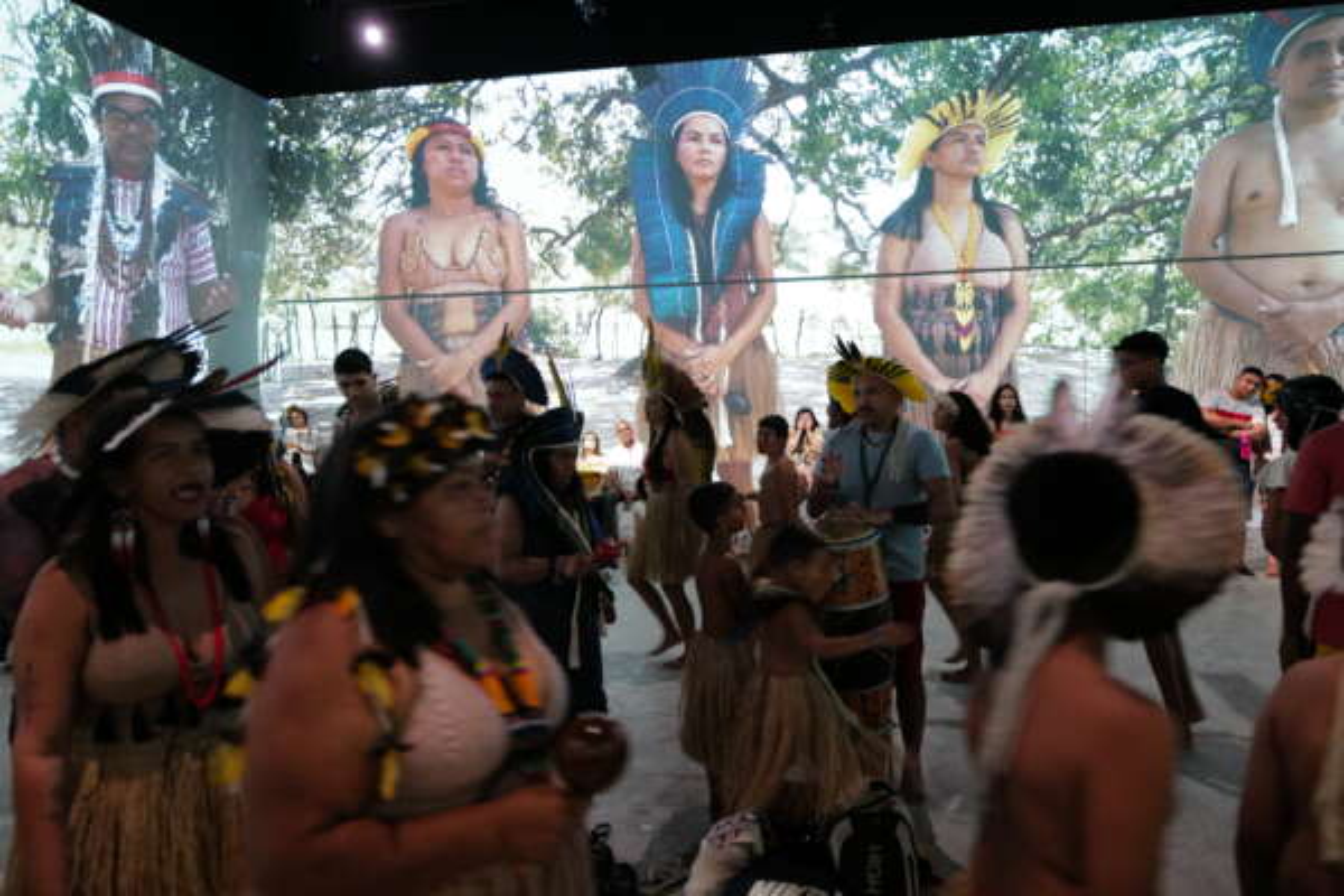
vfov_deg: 51.3
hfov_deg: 71.5
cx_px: 672
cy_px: 448
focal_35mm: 25
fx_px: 933
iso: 3200
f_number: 2.9
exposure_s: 1/40
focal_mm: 25
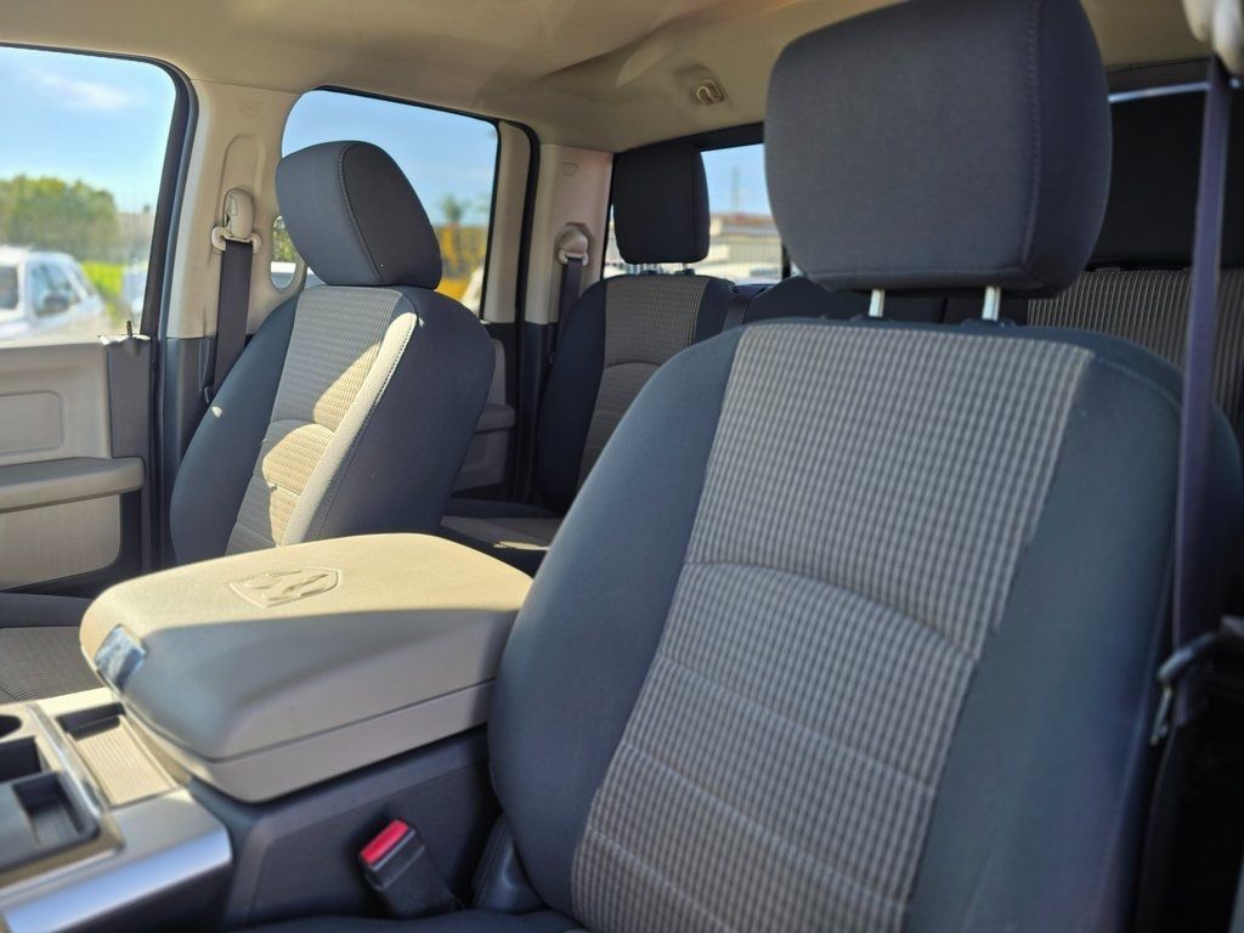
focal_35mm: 23
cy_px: 466
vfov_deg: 58.9
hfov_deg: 73.9
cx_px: 622
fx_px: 827
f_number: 1.7
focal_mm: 6.3
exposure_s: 1/120
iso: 20
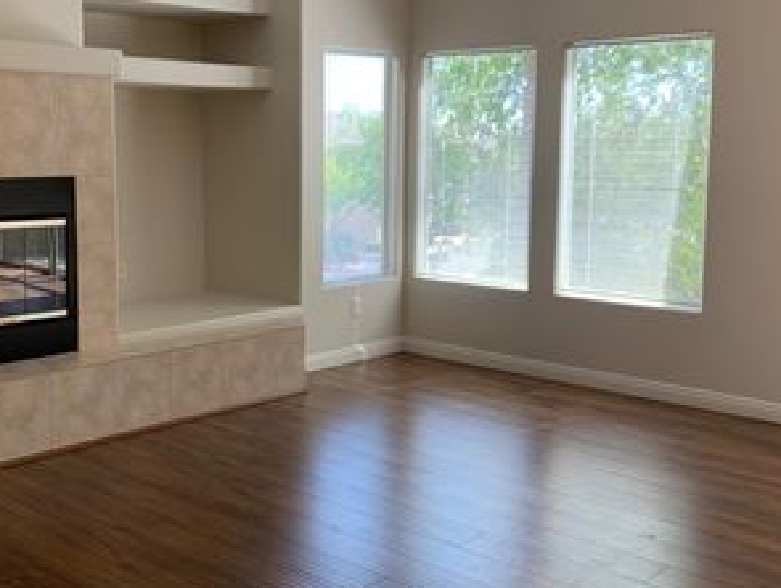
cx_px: 283
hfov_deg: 42.5
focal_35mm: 44
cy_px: 271
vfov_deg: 32.9
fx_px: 994
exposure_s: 1/124
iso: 25
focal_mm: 4.25
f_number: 1.8
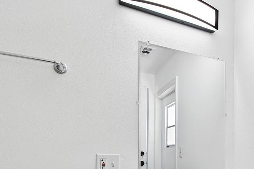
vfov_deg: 41.5
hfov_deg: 60.0
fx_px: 204
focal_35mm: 29
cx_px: 193
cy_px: 151
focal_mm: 10
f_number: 7.1
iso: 100
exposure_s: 1/50
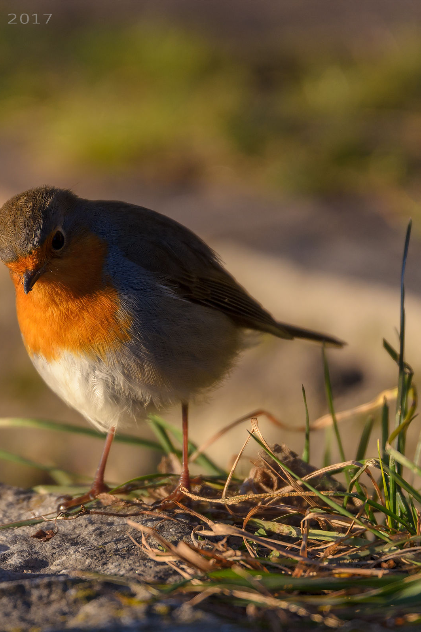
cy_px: 316
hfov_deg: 5.8
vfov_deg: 8.7
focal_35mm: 237
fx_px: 4154
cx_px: -49
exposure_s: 1/640
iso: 200
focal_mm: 105
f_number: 4
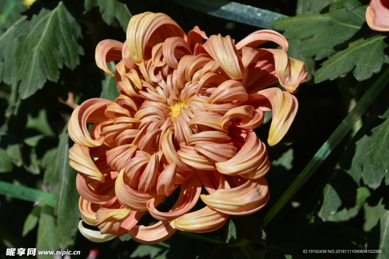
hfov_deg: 11.8
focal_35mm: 174
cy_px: 130
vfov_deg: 7.9
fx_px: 1879
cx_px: 194
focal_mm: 116
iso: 200
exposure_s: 1/400
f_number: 16
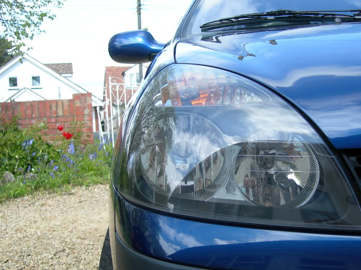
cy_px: 160
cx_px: 213
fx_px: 480
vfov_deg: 31.4
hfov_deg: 41.1
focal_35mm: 46
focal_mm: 7.8
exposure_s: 1/347
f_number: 2.8
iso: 50
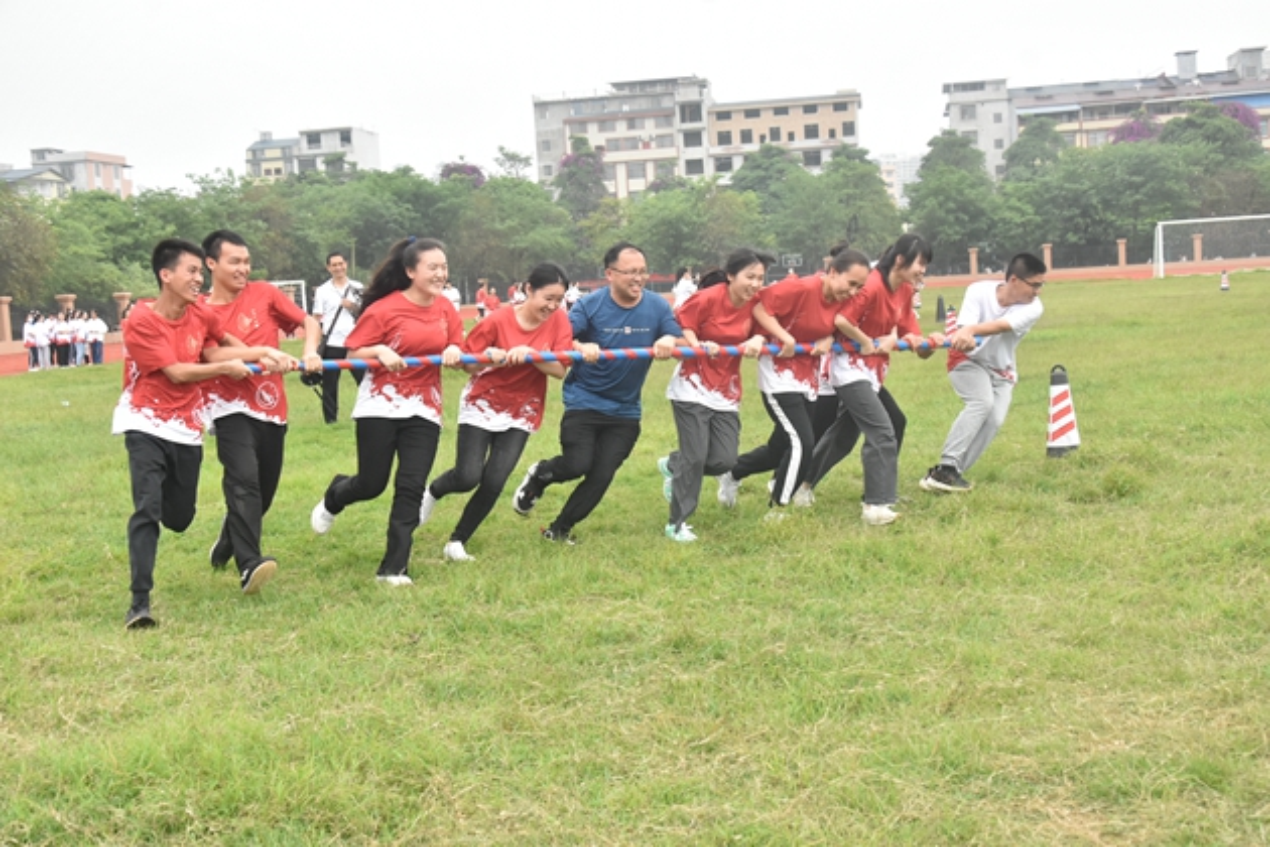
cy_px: 424
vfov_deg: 29.9
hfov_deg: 43.6
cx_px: 635
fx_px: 1587
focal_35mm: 45
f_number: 6.3
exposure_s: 1/640
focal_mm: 30
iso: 1600
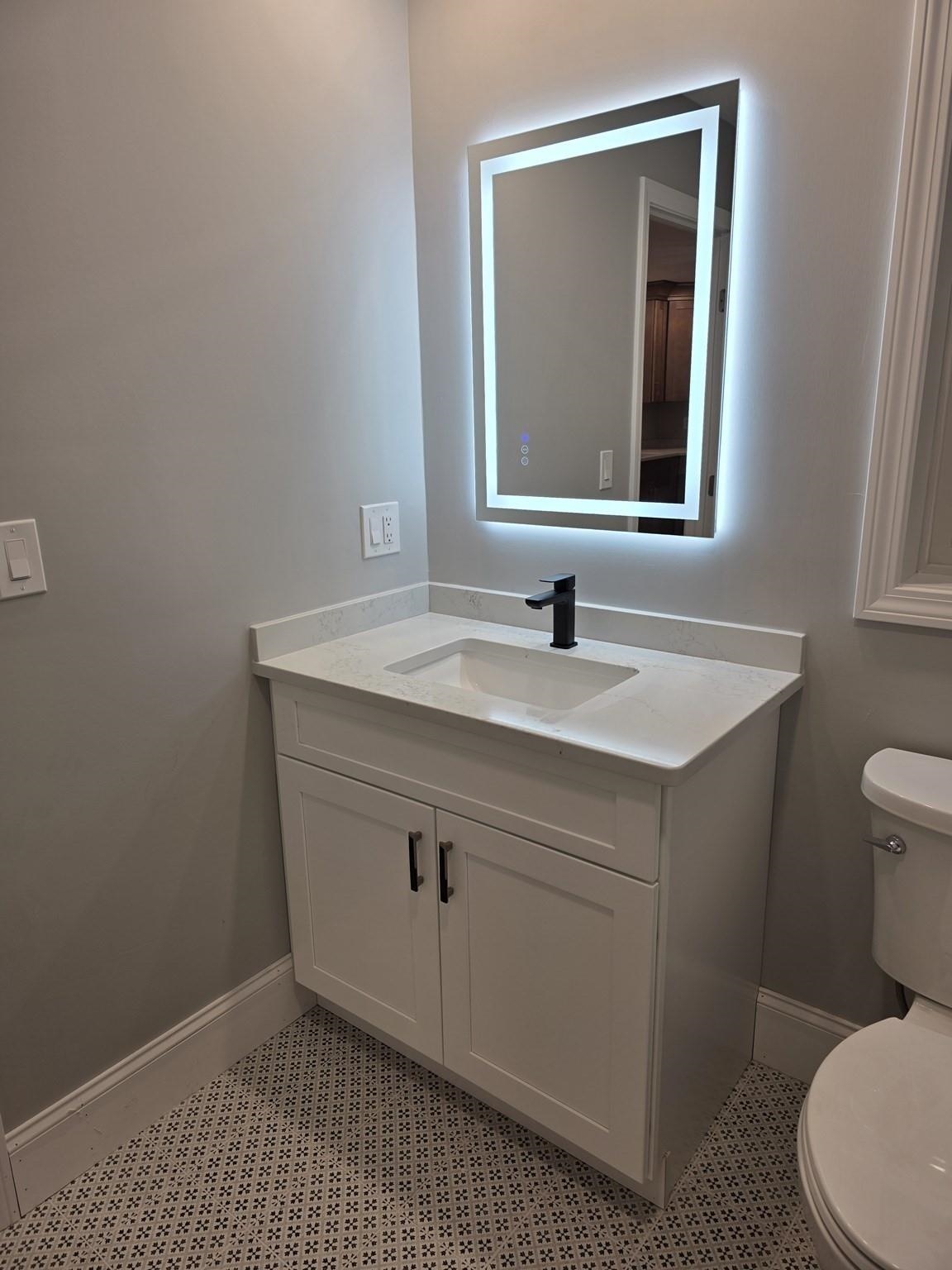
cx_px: 476
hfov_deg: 58.9
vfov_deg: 73.9
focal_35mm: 23
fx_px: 843
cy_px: 635
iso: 32
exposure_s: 1/120
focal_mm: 6.3
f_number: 1.7
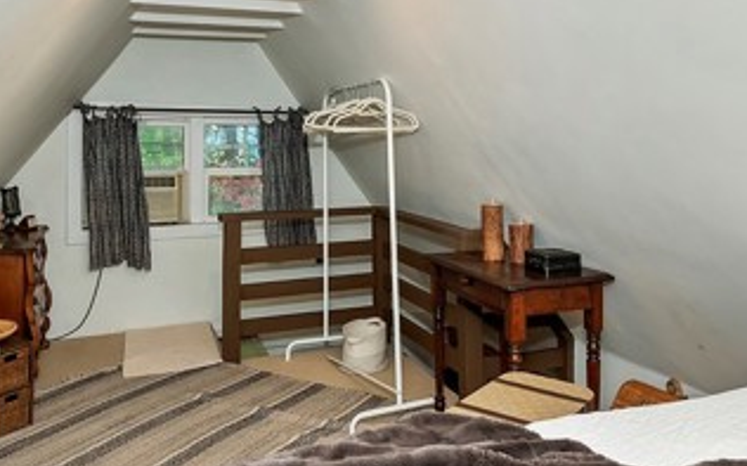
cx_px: 430
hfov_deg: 61.0
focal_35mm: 31
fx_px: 631
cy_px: 148
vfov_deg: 39.9
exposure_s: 1/30
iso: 400
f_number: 8
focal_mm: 10
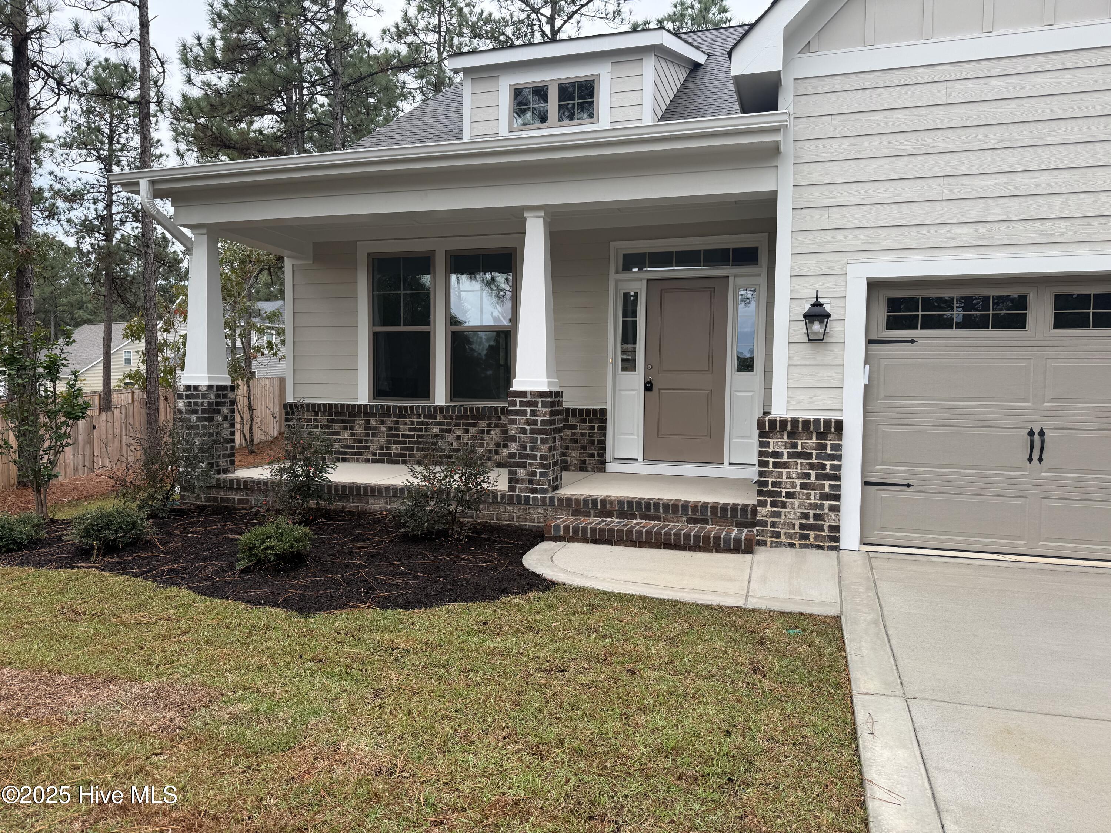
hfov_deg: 71.6
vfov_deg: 56.8
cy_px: 416
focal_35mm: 24
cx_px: 556
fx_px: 770
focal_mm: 6.76
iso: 80
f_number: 1.78
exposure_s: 1/158
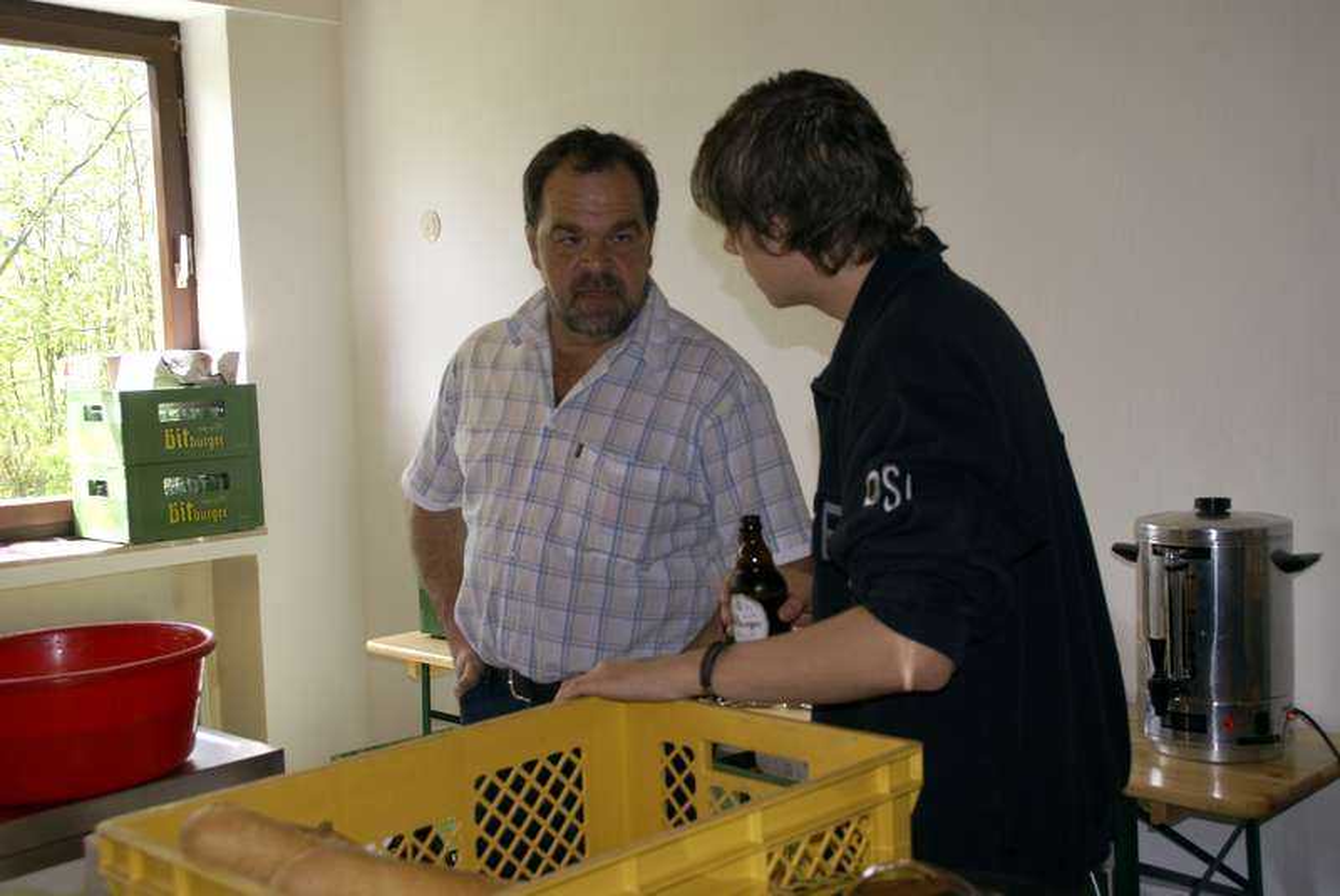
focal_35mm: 42
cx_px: 670
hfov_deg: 46.4
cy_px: 448
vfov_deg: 32.0
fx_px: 1565
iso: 160
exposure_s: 1/60
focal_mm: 28
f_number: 5
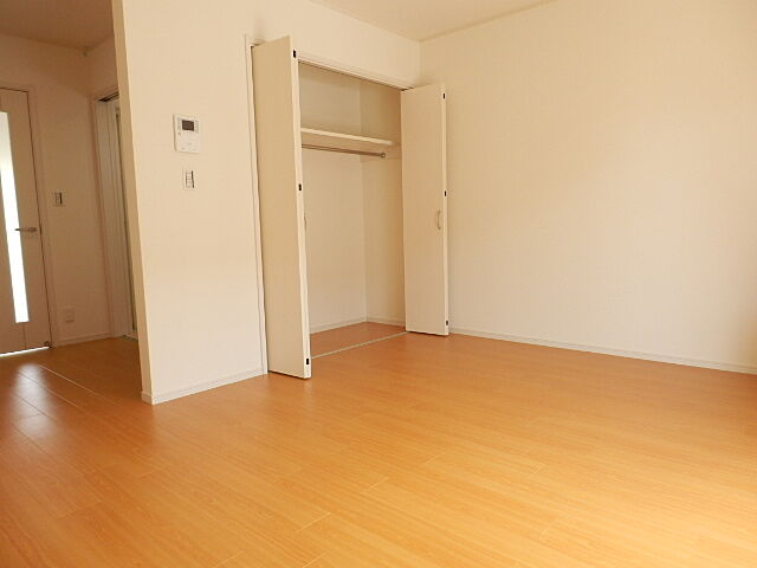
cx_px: 378
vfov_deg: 56.8
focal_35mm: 24
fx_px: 525
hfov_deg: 71.6
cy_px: 284
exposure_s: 1/60
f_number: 3
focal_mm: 4.2
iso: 200
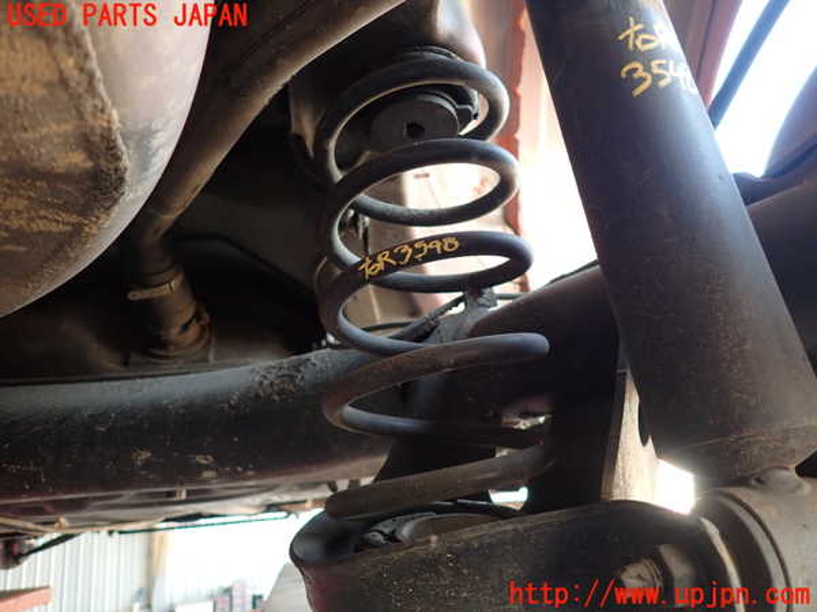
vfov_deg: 54.9
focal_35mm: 25
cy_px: 306
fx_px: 590
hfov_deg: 69.4
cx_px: 408
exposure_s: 1/40
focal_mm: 4.5
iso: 200
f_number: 2
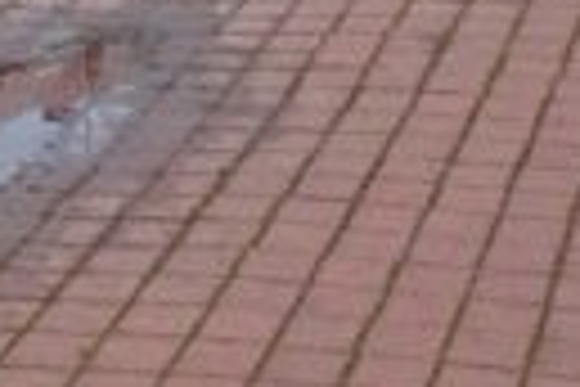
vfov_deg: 4.7
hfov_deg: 6.7
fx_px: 4575
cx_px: -1016
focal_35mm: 284
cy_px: -603
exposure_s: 1/1000
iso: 2000
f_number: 5.6
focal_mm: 18.59
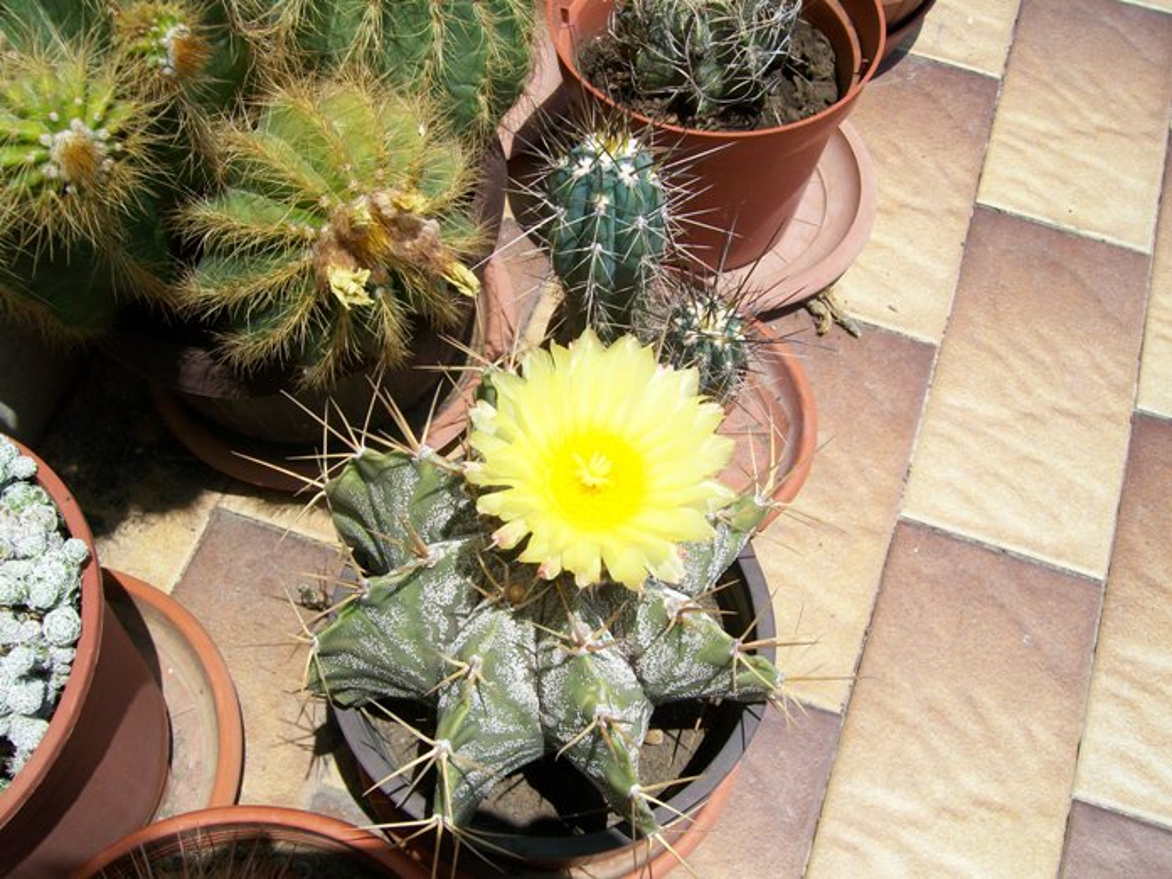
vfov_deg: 41.8
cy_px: 440
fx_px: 1151
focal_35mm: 34
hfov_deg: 54.0
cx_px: 586
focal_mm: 6.1
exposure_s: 1/500
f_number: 4.9
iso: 64
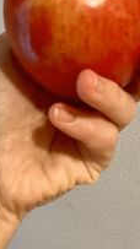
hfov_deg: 20.0
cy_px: 23
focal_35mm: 60
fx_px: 396
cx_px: 88
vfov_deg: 33.0
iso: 250
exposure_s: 1/50
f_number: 1.8
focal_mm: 3.99
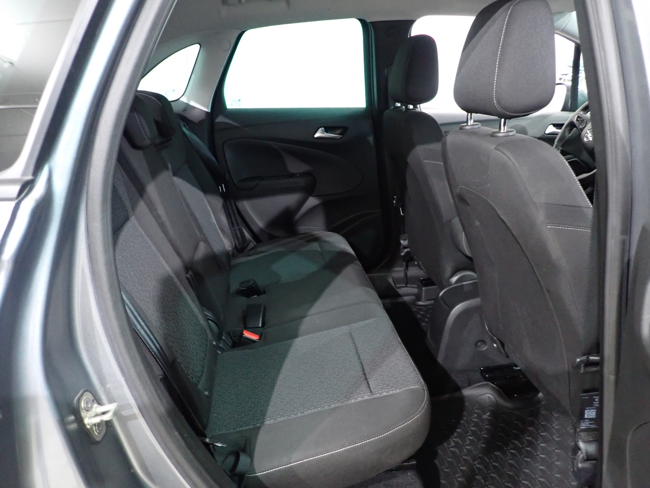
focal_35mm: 25
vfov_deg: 54.9
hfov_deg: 69.4
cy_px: 244
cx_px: 325
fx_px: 469
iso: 800
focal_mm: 4.5
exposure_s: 1/25
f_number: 2
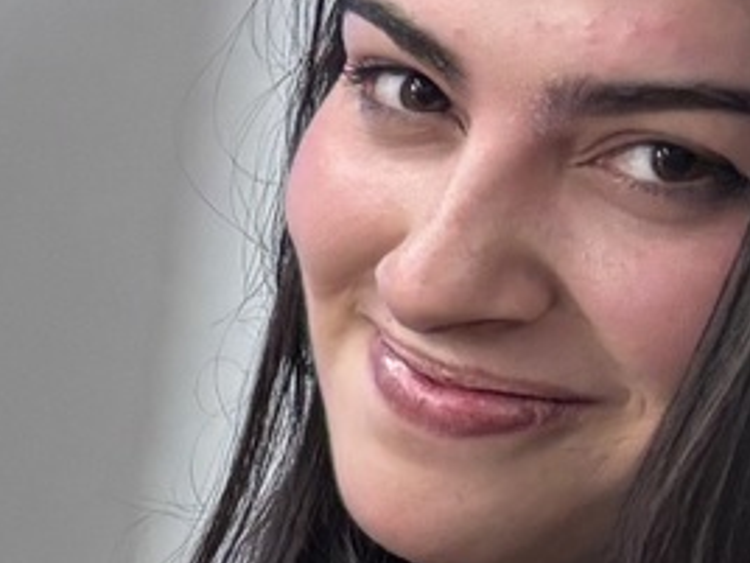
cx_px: -1455
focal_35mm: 186
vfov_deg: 7.8
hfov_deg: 8.8
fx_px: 4030
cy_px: 818
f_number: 1.6
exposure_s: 1/50
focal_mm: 5.96
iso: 160
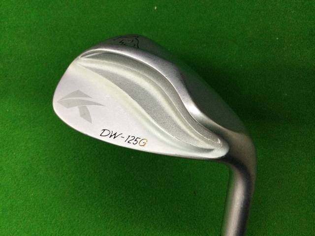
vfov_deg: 45.4
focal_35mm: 31
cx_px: 158
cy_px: 118
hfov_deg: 58.4
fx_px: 282
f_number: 2.4
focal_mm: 3.3
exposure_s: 1/30
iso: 50
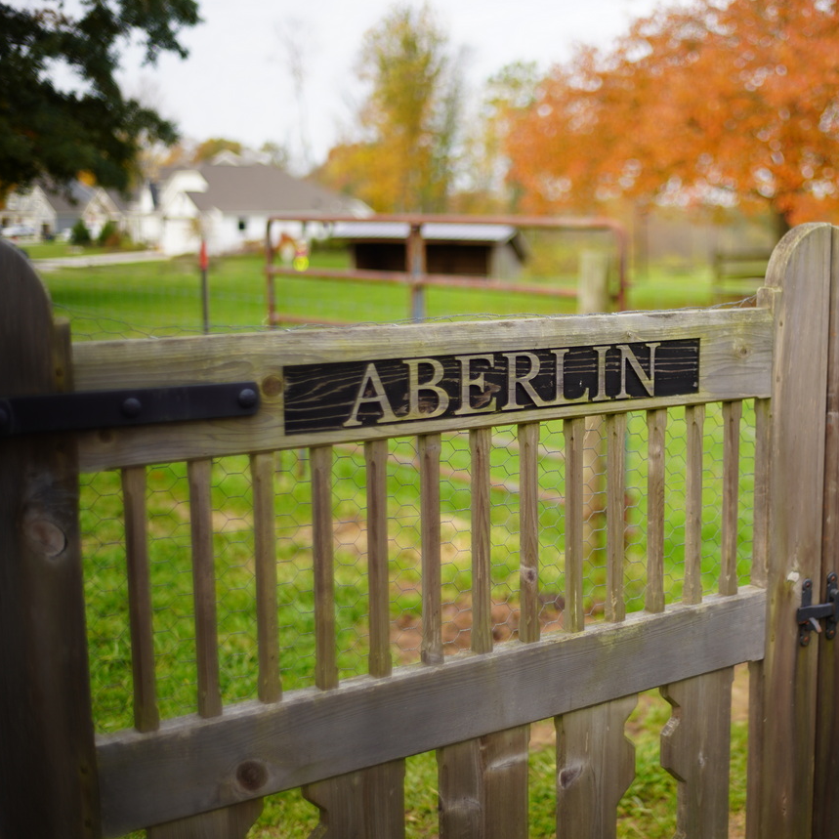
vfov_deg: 37.6
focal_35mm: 45
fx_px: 1234
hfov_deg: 36.7
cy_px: 420
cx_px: 621
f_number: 1.4
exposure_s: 1/640
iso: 100
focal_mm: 35
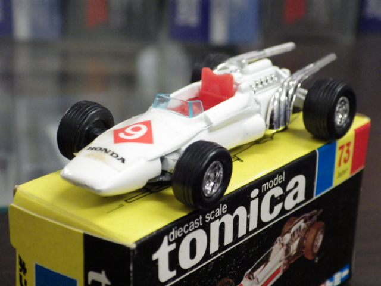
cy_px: 143
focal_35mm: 87
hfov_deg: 22.5
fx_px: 958
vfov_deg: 17.0
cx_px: 190
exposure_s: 1/40
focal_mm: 15.6
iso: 800
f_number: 4.4
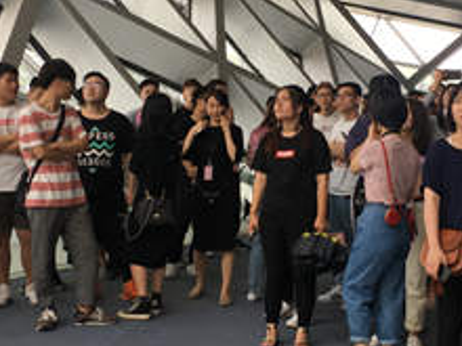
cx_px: 271
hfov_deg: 29.3
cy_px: 156
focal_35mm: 66
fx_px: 881
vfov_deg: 22.2
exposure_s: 1/100
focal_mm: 4.15
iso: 40
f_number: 2.2
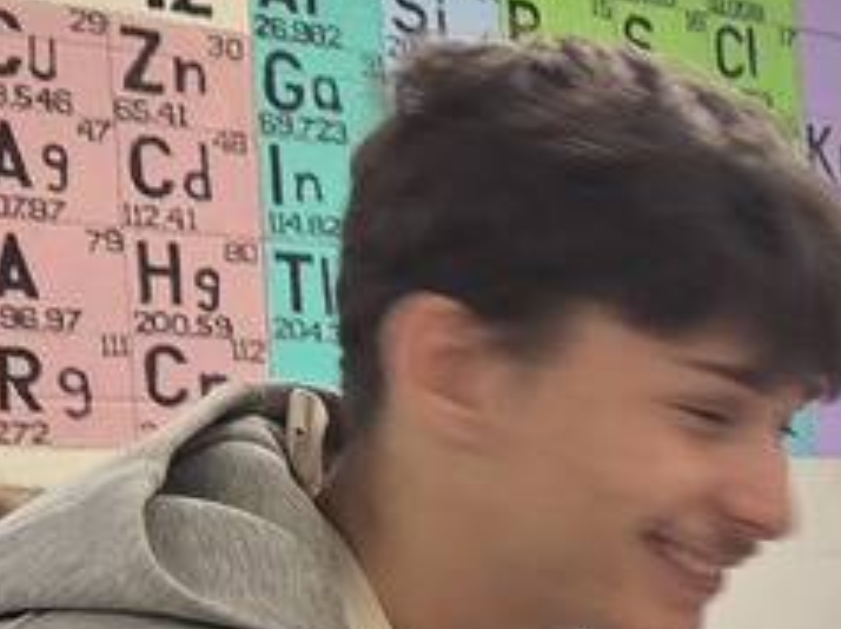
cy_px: 767
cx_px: 1300
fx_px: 2403
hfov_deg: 17.6
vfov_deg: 14.4
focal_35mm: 99
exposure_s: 1/63
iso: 40
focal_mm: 5.4
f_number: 1.8
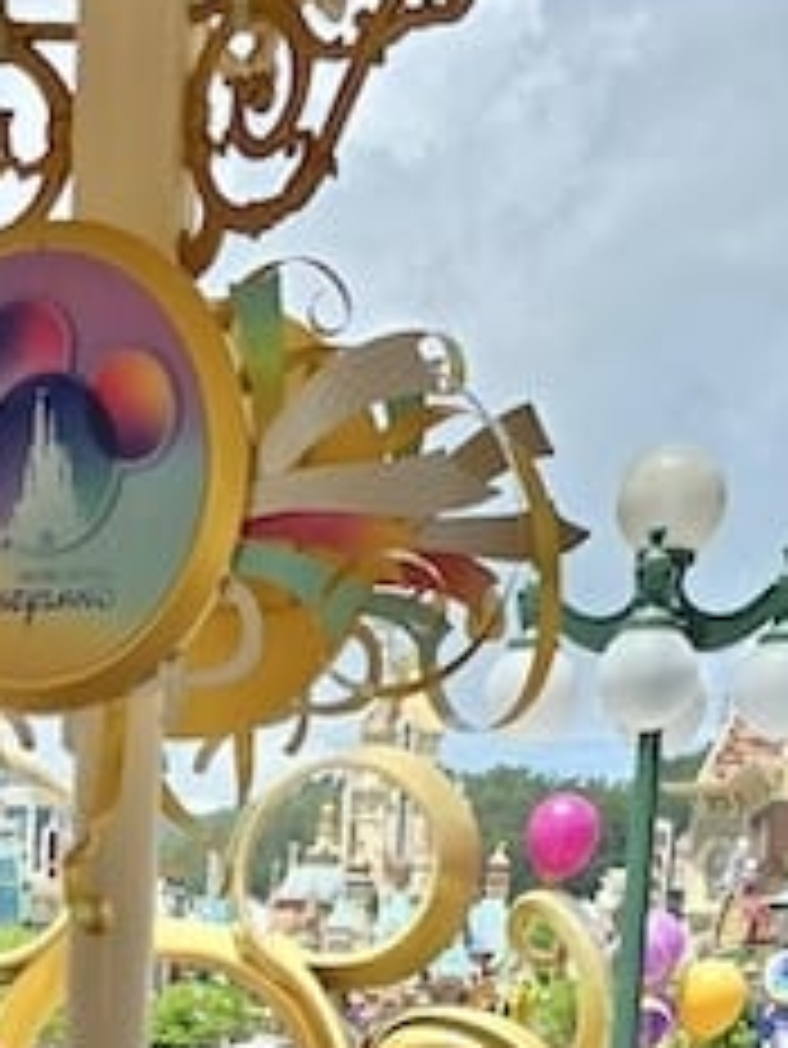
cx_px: -113
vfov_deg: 20.3
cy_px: 1669
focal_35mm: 79
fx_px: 2396
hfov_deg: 17.9
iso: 12
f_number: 1.7
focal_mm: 6.3
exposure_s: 1/677
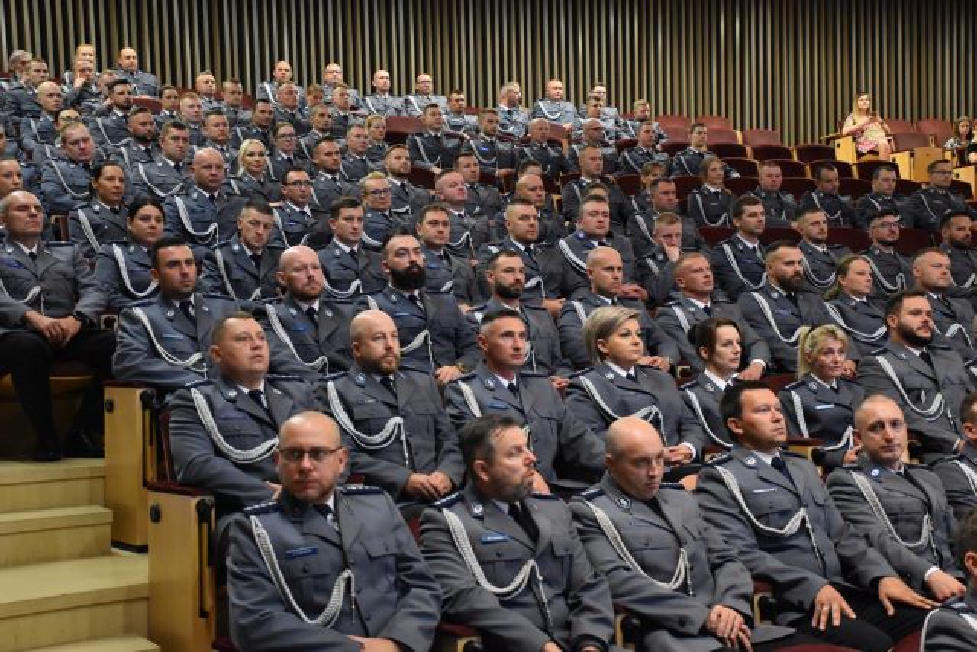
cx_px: 488
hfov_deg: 37.8
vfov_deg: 25.8
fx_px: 1425
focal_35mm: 52
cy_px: 326
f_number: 4.2
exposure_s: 1/60
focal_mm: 35
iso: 5000
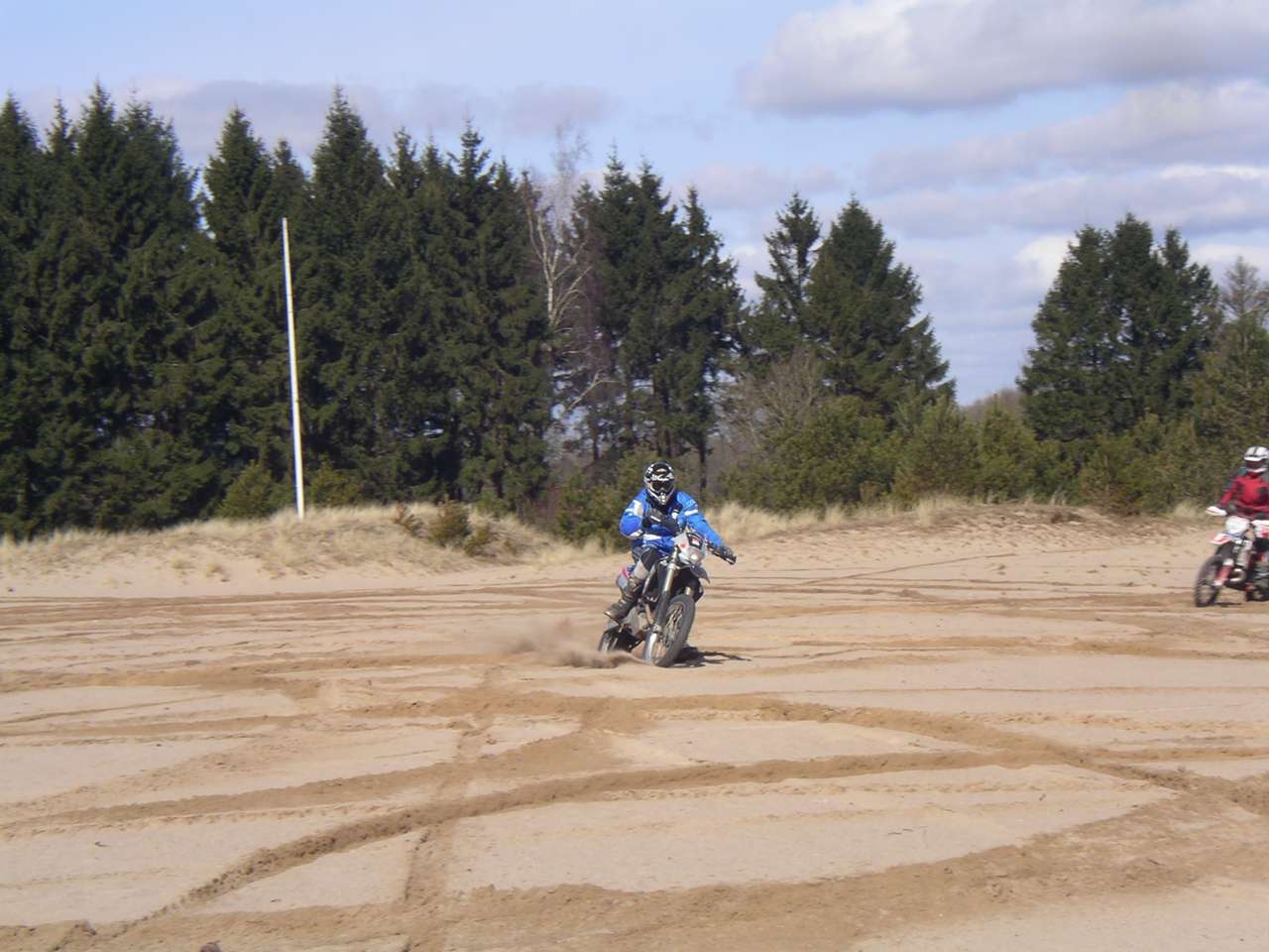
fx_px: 3813
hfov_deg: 18.9
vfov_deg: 14.2
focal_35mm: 104
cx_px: 634
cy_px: 476
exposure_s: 1/125
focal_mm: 16
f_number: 9.6
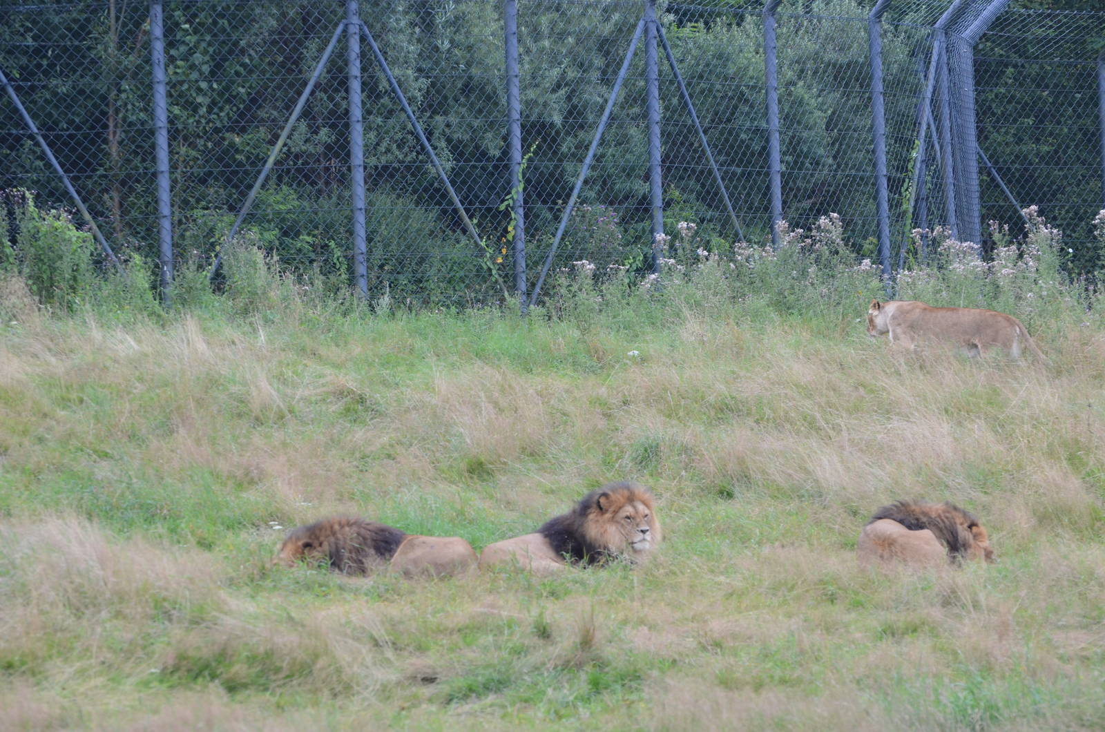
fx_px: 6433
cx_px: 552
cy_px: 366
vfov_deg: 6.5
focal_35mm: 210
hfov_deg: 9.8
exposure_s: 1/250
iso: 640
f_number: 4.8
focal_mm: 140
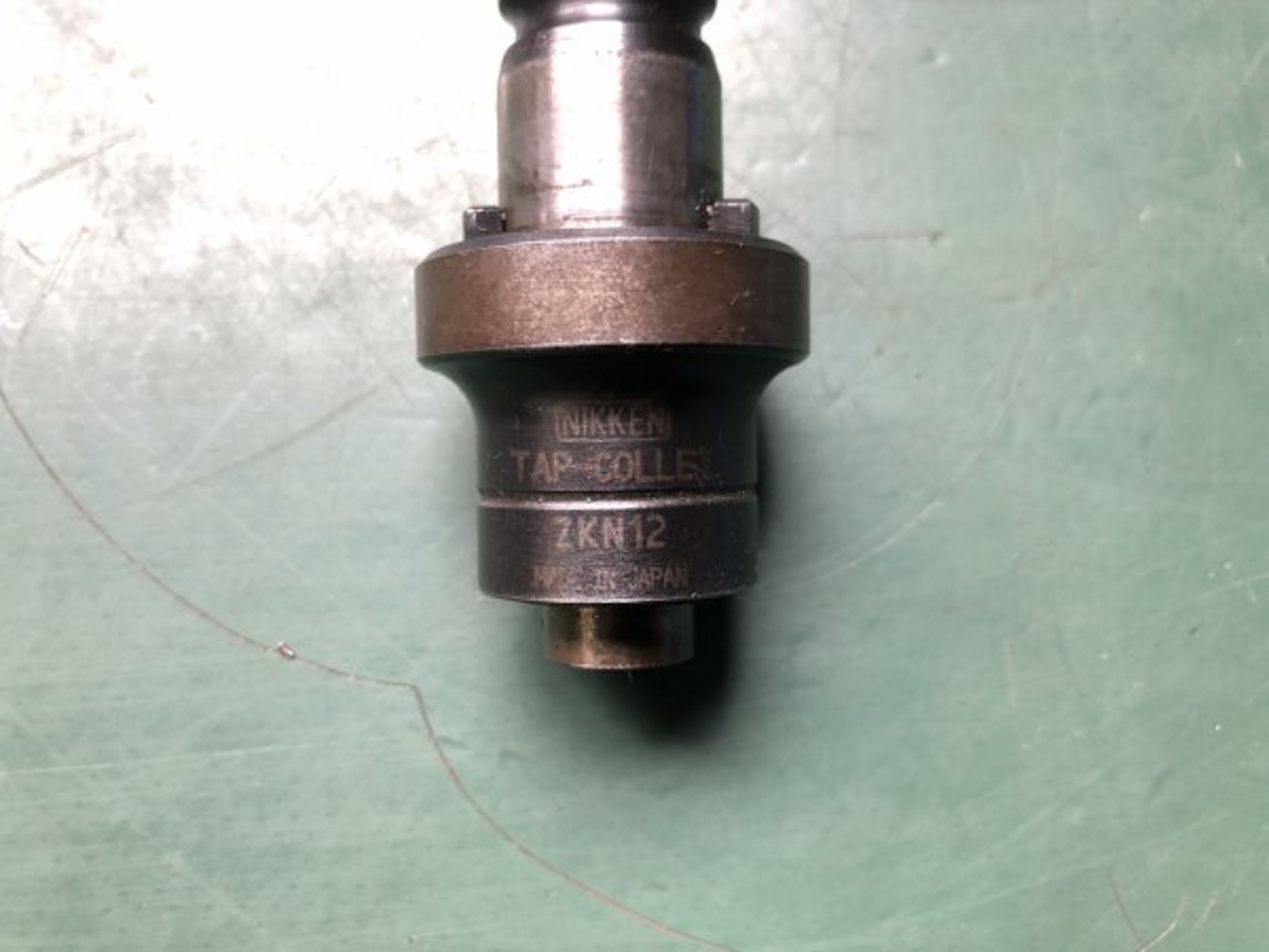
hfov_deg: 63.4
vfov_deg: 49.7
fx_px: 1026
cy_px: 476
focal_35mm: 28
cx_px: 634
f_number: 1.8
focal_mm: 3.99
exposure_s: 1/15
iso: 40
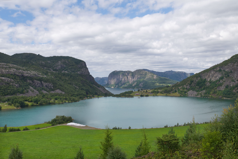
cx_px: 119
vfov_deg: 41.1
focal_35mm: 32
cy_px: 80
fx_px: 211
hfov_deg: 58.7
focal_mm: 32
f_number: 10
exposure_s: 1/160
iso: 100
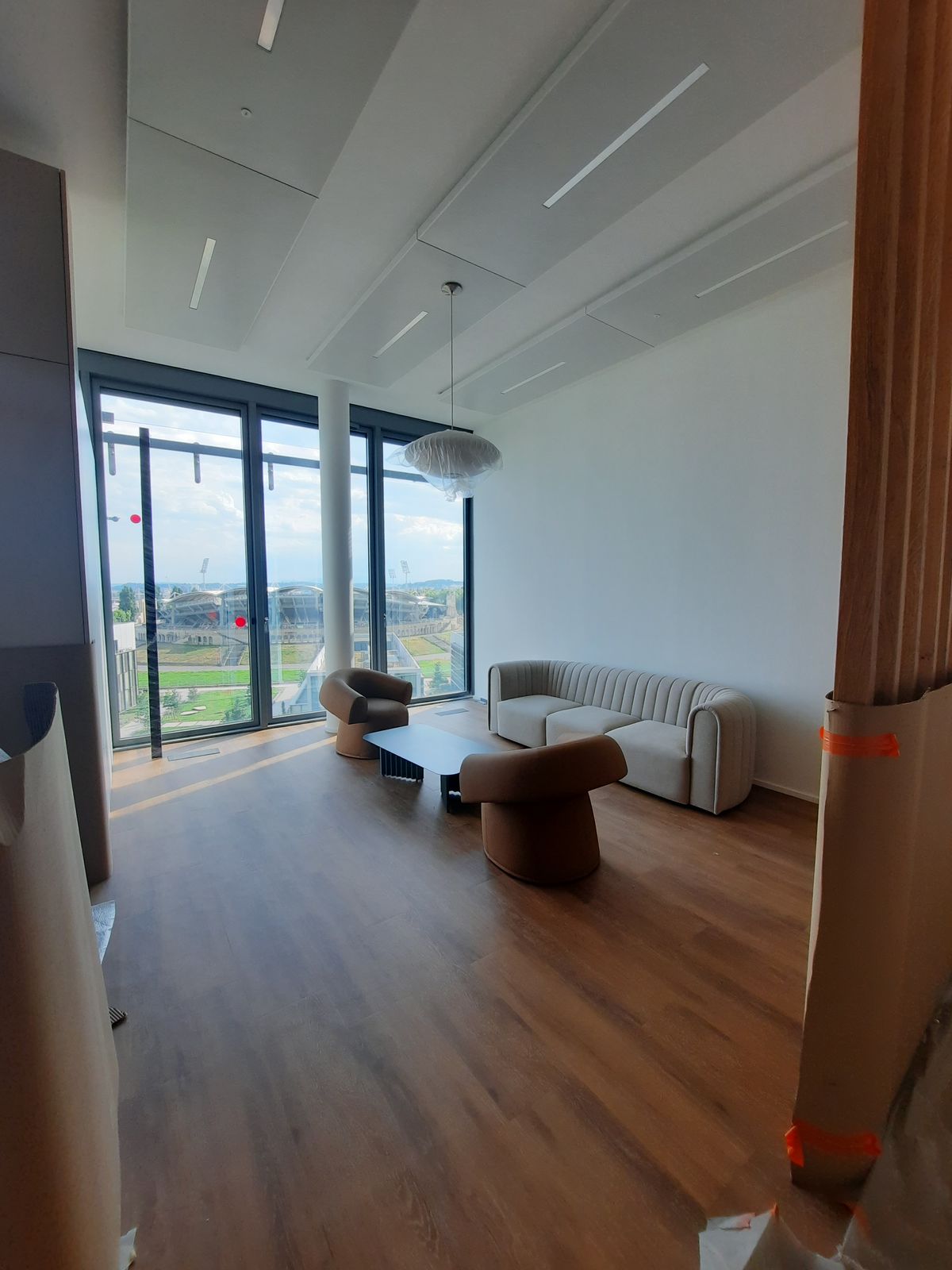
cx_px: 476
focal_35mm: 13
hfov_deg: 89.9
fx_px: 477
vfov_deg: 106.2
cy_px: 635
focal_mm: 1.74
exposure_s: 1/150
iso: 40
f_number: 2.2
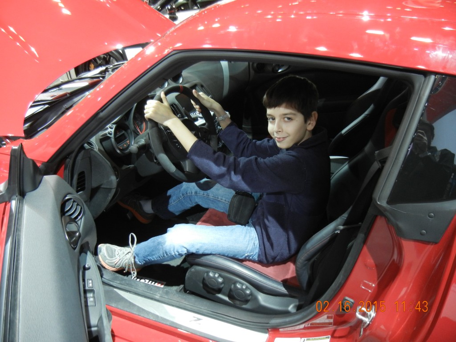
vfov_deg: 46.8
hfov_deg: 60.0
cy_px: 171
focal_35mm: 30
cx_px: 228
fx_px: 395
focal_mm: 5.4
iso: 400
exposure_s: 1/36.7
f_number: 3.5
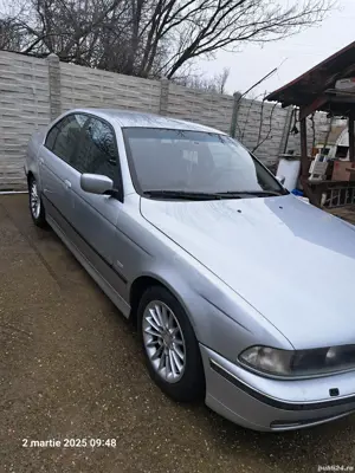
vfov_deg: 71.6
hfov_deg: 56.8
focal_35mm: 24
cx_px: 178
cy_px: 236
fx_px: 328
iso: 50
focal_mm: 5.23
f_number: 1.8
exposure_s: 1/302
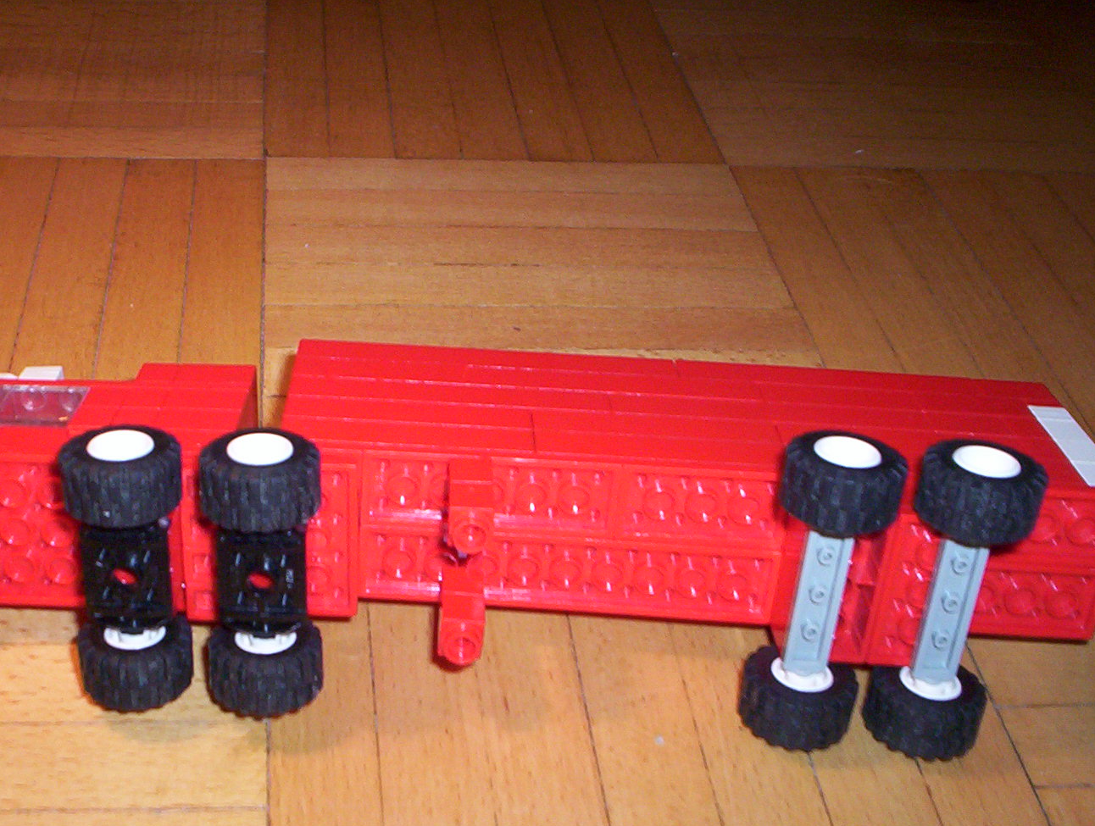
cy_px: 510
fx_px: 1522
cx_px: 407
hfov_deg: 39.3
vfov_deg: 30.3
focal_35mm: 48
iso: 140
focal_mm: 4.99
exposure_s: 1/60
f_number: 4.5
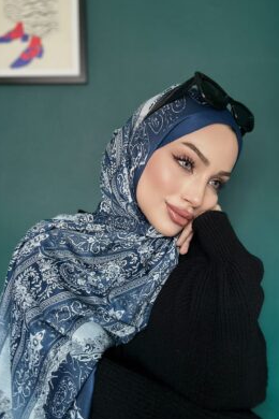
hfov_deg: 41.1
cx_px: 151
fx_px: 372
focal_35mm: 32
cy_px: 211
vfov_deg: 58.7
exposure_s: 1/60
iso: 250
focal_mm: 2.69
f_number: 1.9
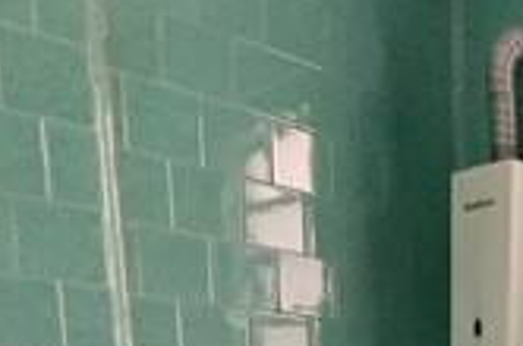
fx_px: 710
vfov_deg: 21.8
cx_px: 662
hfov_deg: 31.9
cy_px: 547
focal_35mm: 49
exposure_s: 1/60
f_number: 2.2
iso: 100
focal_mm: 1.42
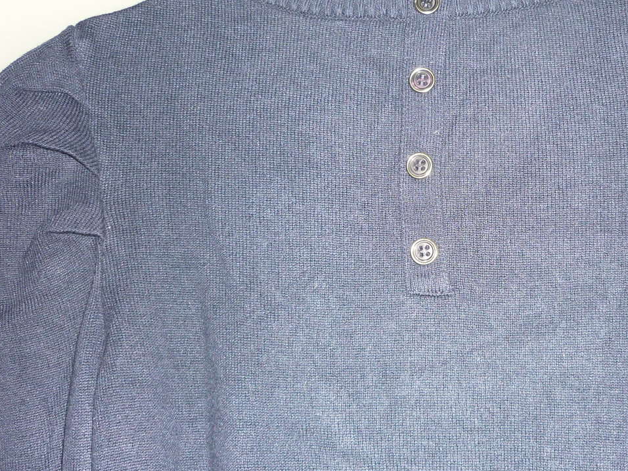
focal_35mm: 46
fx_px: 835
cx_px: 433
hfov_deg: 40.6
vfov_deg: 31.5
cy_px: 233
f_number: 2.8
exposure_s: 1/30
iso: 100
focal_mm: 5.5
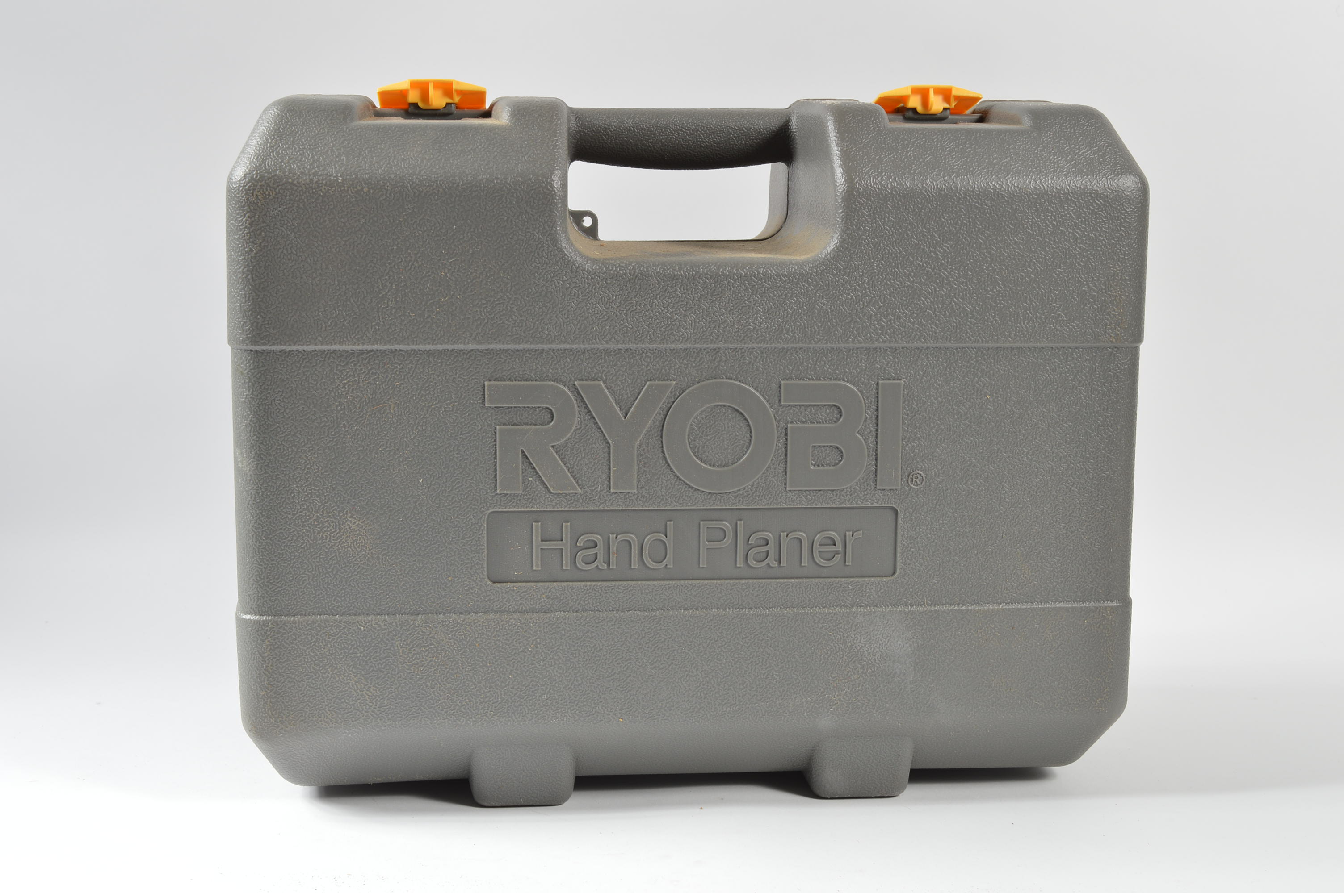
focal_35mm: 51
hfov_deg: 38.9
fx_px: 1902
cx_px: 672
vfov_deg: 26.4
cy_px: 446
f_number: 9
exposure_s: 1/125
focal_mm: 34
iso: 100
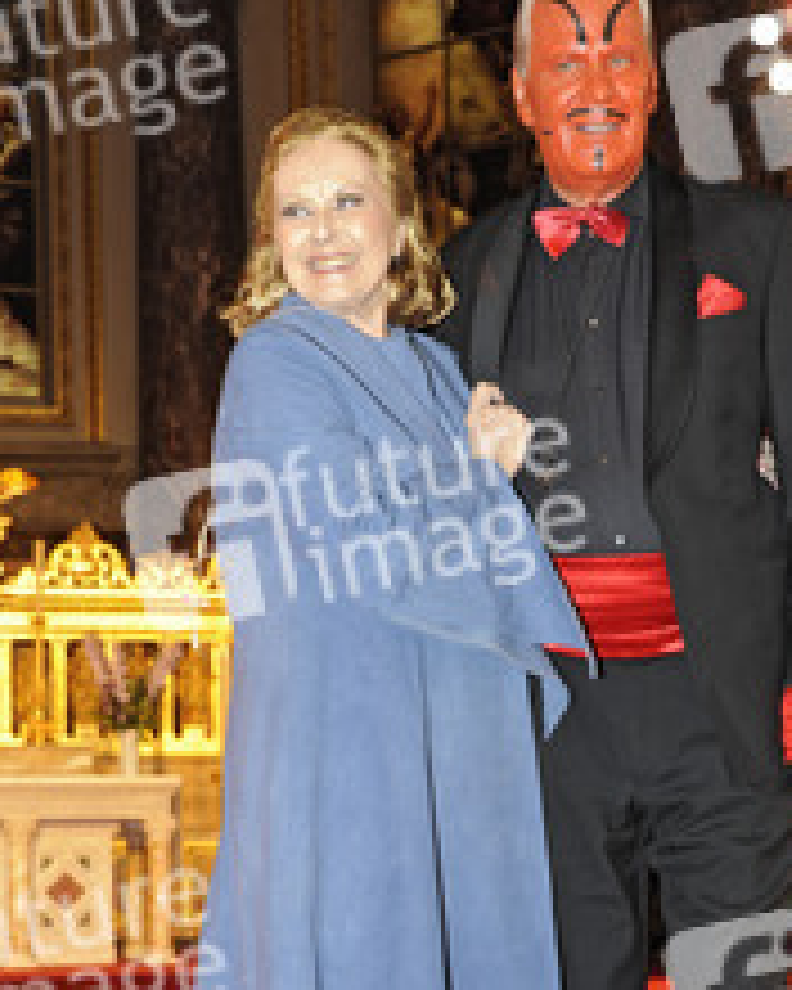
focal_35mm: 82
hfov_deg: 18.7
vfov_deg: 23.0
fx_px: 2403
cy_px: 752
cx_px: 486
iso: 1000
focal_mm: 48
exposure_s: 1/80
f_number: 5.6
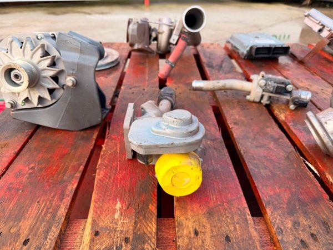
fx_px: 231
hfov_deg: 71.6
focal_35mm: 24
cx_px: 166
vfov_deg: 56.8
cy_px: 125
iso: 50
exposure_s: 1/137
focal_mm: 6.76
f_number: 1.78
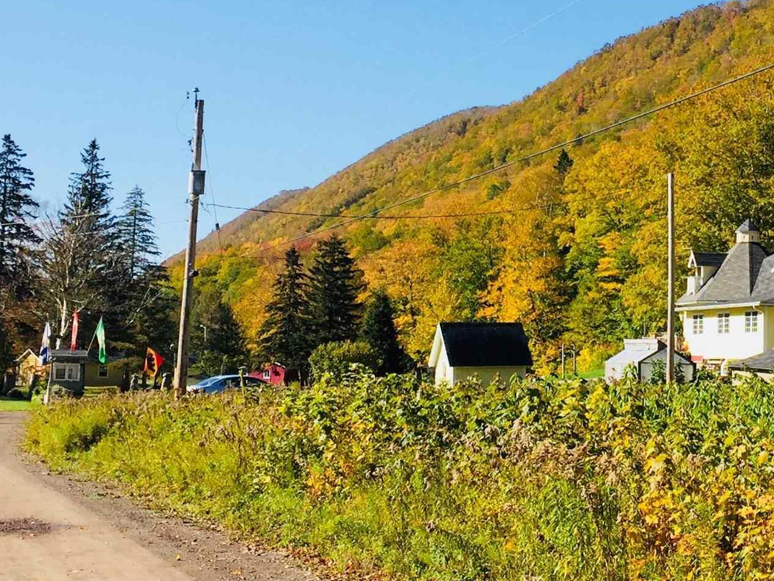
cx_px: 663
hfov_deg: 27.0
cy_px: 177
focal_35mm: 70
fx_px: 1565
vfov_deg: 20.9
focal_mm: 4.15
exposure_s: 1/1464
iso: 32
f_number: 2.2
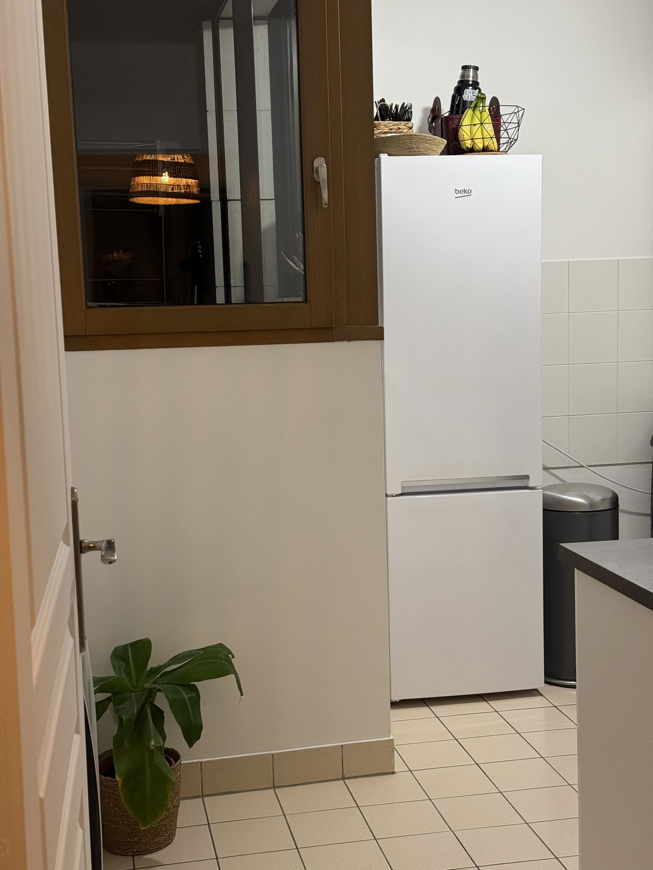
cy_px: 435
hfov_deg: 30.3
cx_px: 326
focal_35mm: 48
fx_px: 1207
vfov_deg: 39.7
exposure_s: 1/100
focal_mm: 6.76
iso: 250
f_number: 1.78
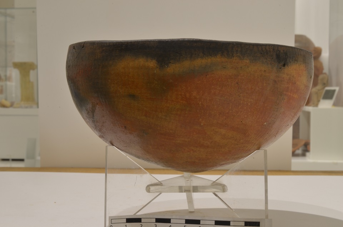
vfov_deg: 22.5
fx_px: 570
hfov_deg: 33.5
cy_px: 114
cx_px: 172
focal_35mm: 60
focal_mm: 40
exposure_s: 1.6
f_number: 25
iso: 160
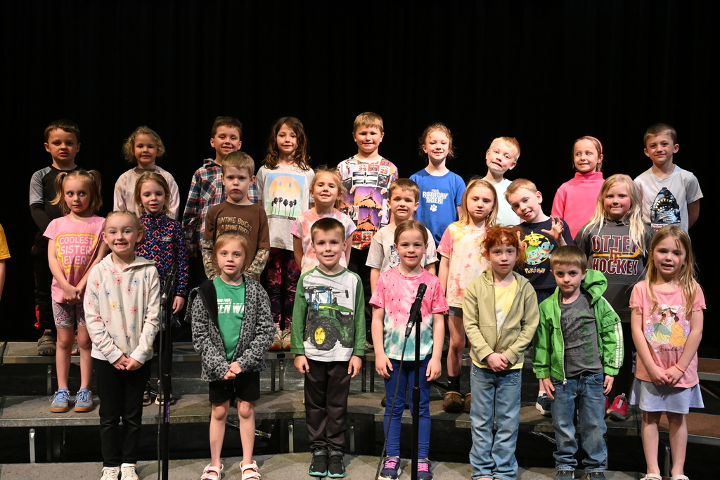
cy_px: 240
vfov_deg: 33.4
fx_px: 800
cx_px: 360
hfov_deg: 48.5
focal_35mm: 40
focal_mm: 40
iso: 6400
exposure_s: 1/160
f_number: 6.3
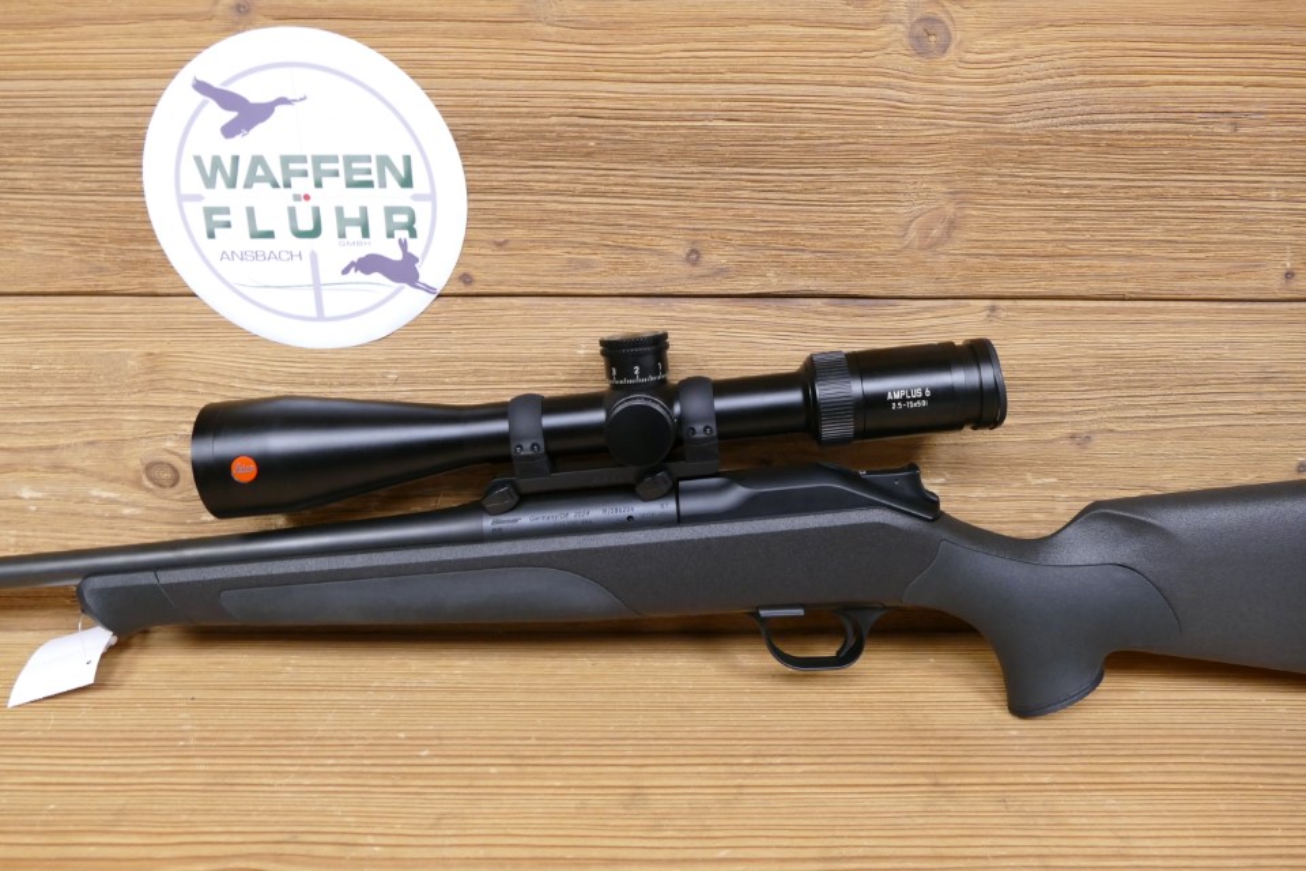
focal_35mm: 29
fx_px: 1052
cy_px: 436
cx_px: 653
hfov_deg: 63.7
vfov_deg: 45.0
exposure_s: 1/80
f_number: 3
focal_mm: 10.6
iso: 1000
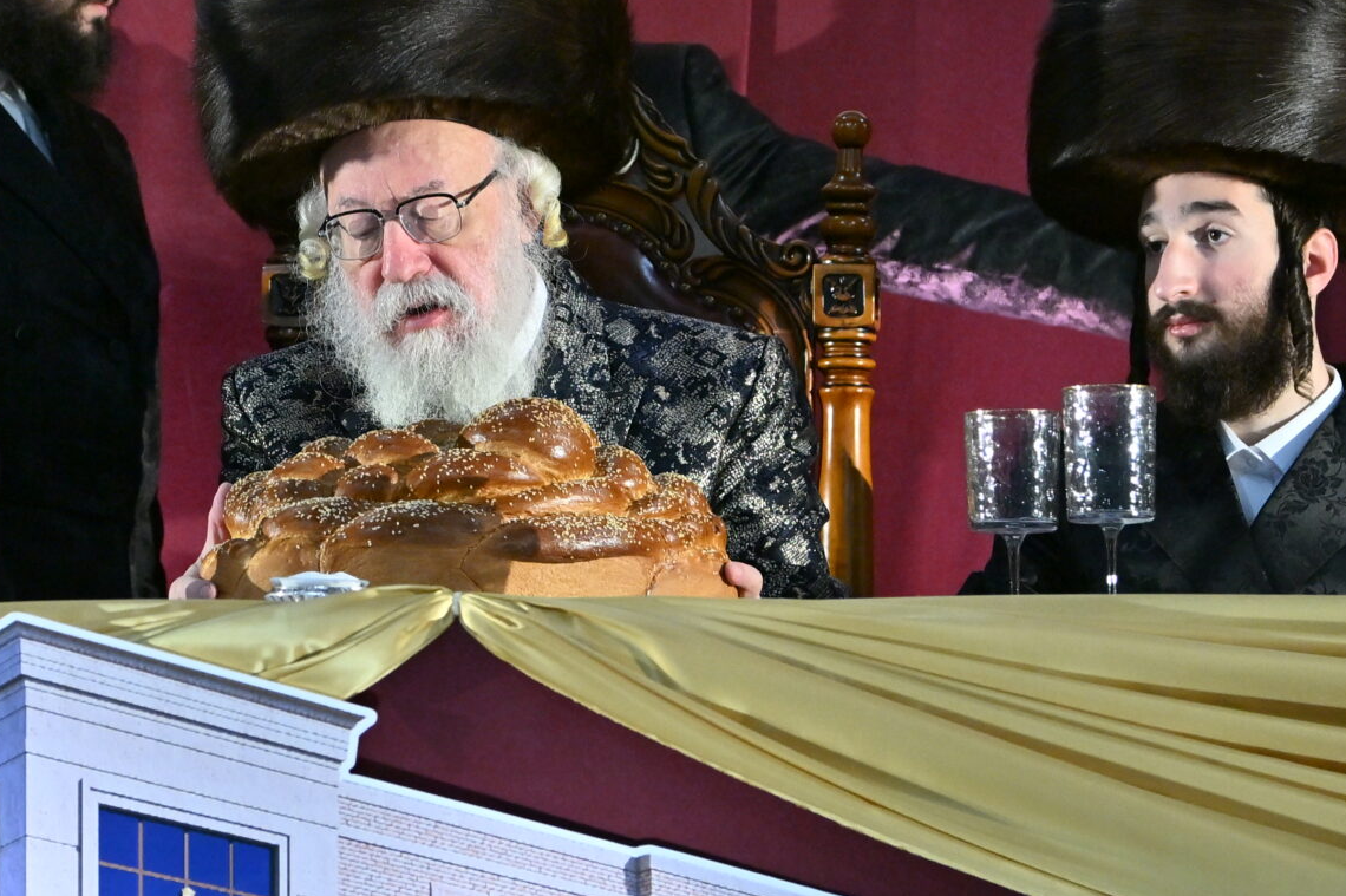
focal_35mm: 411
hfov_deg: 5.0
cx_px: 457
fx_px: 15359
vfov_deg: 3.3
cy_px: 357
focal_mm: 122
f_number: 2.8
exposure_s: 1/200
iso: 400
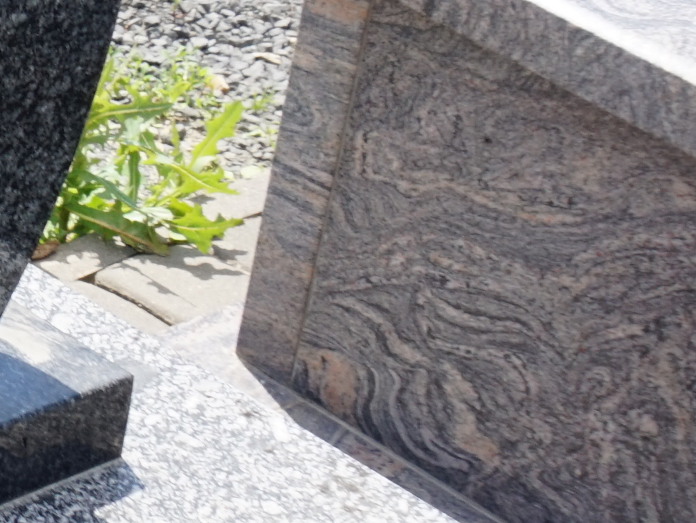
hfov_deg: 13.4
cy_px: -111
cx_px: -886
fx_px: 2313
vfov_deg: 12.6
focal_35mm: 115
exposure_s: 1/80
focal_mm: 16
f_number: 10
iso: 100
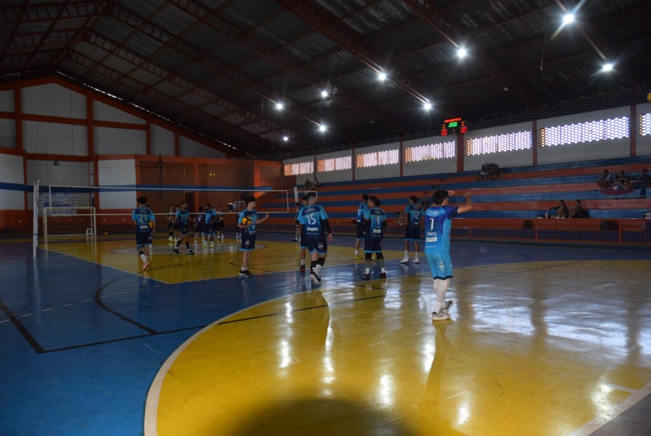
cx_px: 326
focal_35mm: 27
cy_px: 218
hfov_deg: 67.3
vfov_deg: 48.0
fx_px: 489
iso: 800
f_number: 5
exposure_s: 1/100
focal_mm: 18
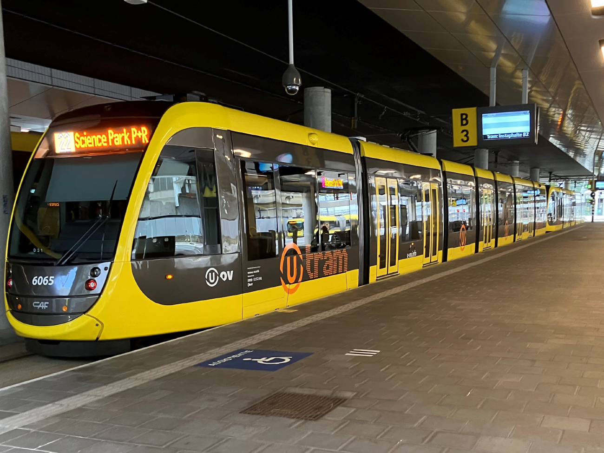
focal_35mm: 28
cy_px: 226
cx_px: 302
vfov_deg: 49.7
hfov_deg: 63.4
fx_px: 489
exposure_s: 1/61
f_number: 1.8
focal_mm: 3.99
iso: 80
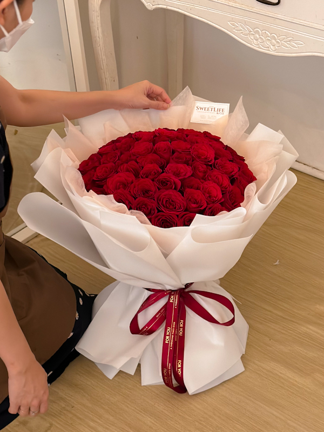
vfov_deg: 39.7
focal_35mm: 48
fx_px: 599
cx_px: 162
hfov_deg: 30.3
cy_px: 216
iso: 400
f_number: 1.8
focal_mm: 6.86
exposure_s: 1/35
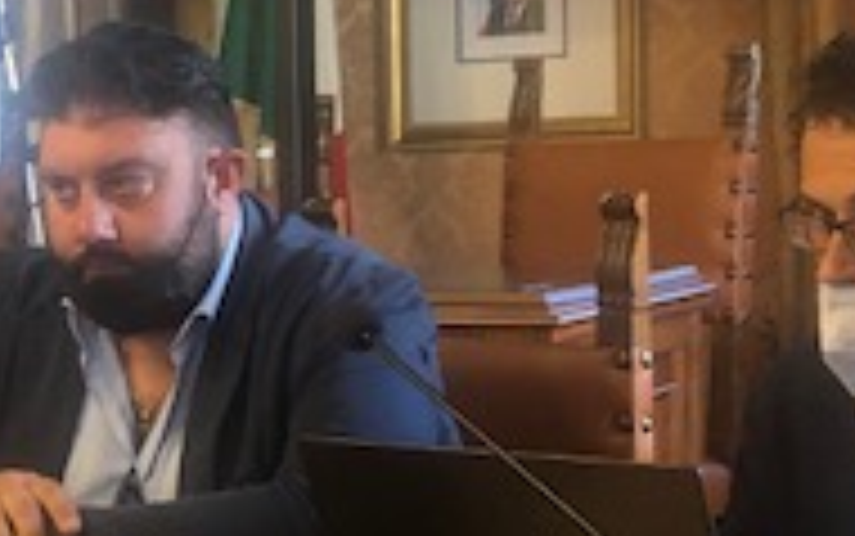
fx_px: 2332
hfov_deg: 20.1
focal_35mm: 100
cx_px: -14
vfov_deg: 13.1
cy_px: 356
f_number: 1.8
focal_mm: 3.99
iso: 64
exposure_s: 1/17
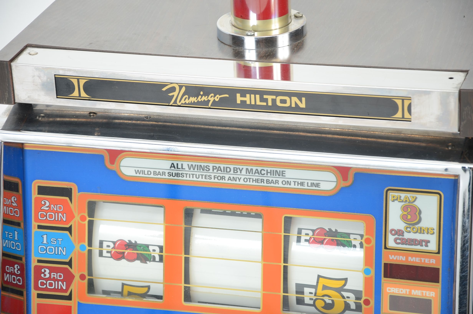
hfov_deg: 13.1
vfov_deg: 8.7
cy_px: 157
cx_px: 236
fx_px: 2065
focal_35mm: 158
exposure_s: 1/80
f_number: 5.6
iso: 200
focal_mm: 105
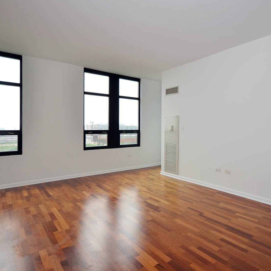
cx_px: 143
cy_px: 134
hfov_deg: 68.8
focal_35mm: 22
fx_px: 198
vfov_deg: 68.8
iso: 200
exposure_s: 1/100
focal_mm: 11.5
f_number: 5
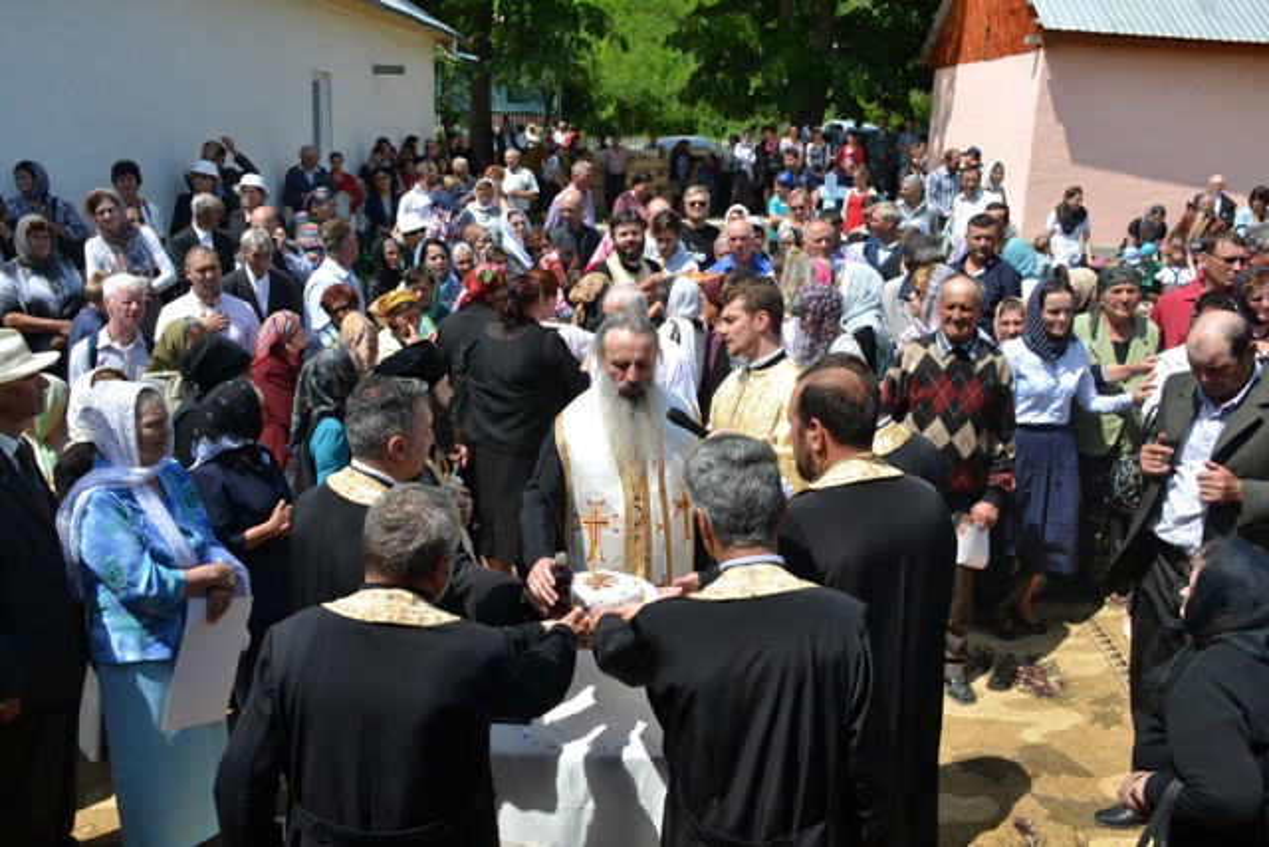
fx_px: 1058
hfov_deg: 61.9
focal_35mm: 30
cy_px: 424
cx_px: 634
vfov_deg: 43.6
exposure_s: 1/2000
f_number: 7.1
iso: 800
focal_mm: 20
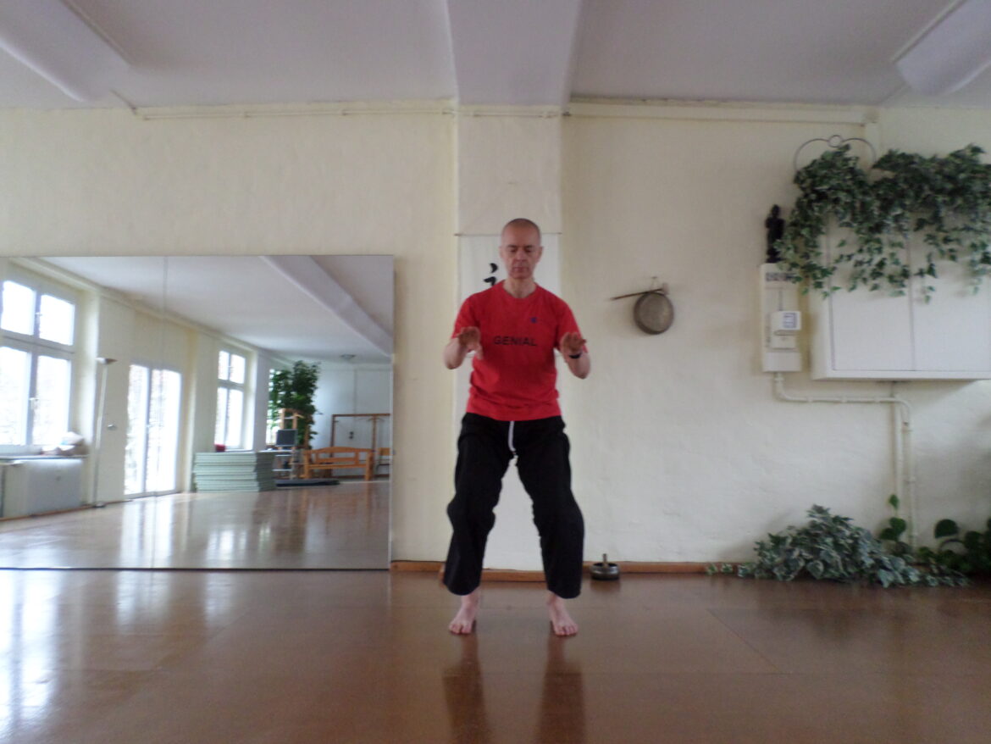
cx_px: 496
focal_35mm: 25
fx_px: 716
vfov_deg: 54.9
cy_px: 372
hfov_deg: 69.4
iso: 240
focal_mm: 4.5
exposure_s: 1/30
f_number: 2.5
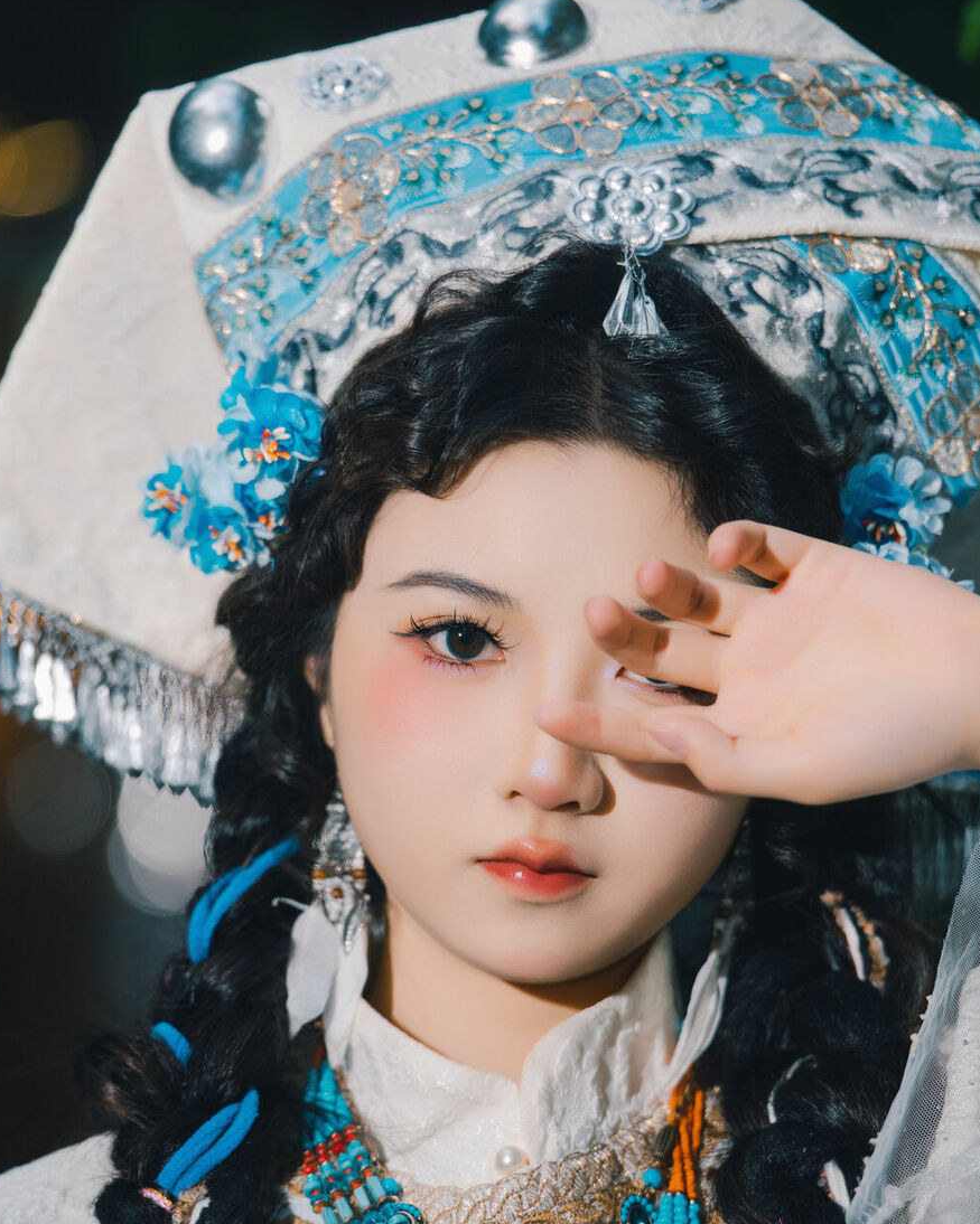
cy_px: 745
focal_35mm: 173
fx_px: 6273
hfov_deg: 8.9
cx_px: 536
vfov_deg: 11.2
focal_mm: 128
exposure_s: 1/125
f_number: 2.8
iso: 125
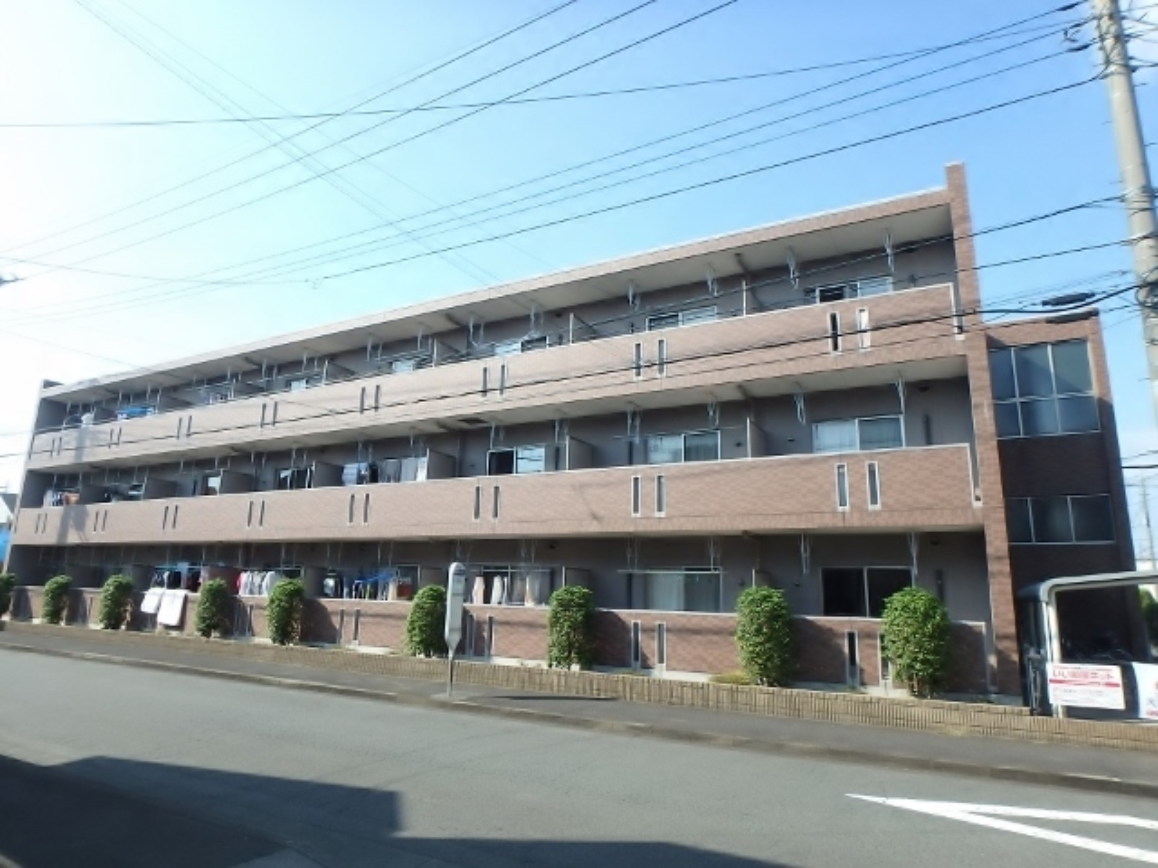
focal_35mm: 21
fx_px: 703
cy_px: 434
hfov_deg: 79.0
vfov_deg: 63.4
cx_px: 579
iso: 125
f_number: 3.5
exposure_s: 1/640
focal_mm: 3.7
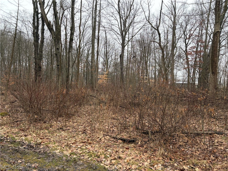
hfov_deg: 67.3
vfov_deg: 53.1
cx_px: 114
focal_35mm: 26
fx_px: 171
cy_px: 86
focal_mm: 5.96
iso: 80
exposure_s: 1/121
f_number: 1.6
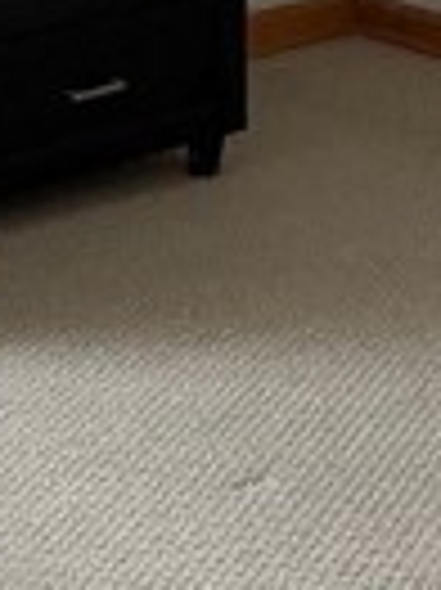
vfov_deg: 12.6
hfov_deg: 9.6
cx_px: 9
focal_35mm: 153
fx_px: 2603
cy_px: -140
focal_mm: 5.96
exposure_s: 1/40
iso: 500
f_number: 1.6
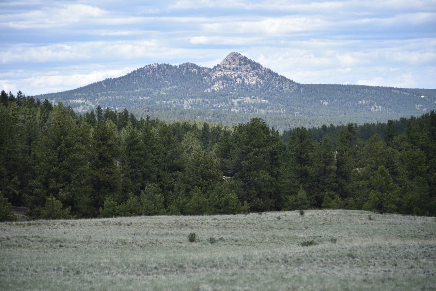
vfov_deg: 7.6
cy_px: 146
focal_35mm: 180
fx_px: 2180
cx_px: 218
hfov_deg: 11.4
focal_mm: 180
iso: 140
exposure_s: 1/400
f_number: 5.6
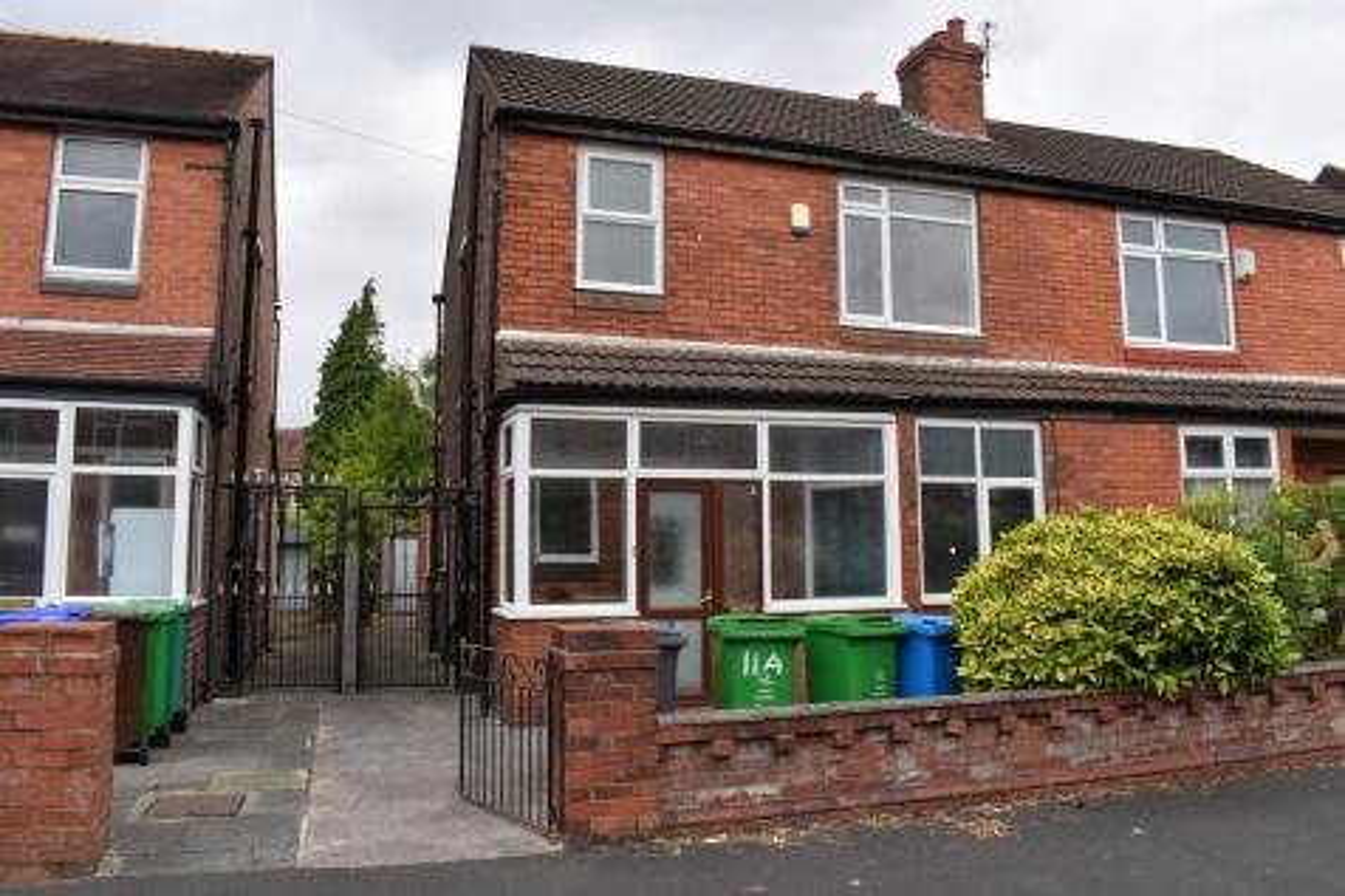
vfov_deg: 47.9
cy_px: 448
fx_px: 1008
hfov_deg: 67.4
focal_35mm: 27
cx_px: 672
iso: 200
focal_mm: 18
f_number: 8
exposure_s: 1/250
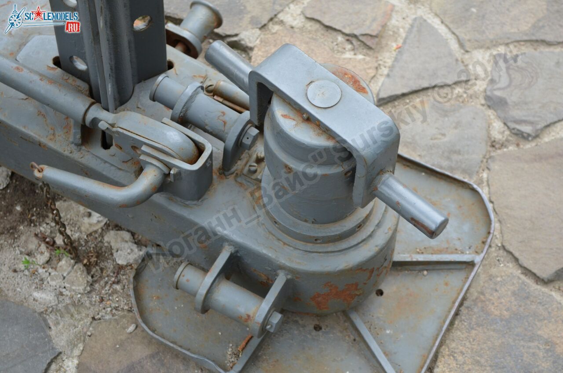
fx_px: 1124
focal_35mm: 72
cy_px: 186
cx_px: 282
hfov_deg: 28.1
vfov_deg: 18.8
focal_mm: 48
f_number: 5.6
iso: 200
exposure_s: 1/125
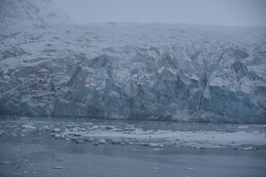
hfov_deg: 16.4
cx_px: 133
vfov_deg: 11.0
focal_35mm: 125
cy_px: 88
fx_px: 924
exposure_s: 1/250
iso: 100
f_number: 6.3
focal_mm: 125
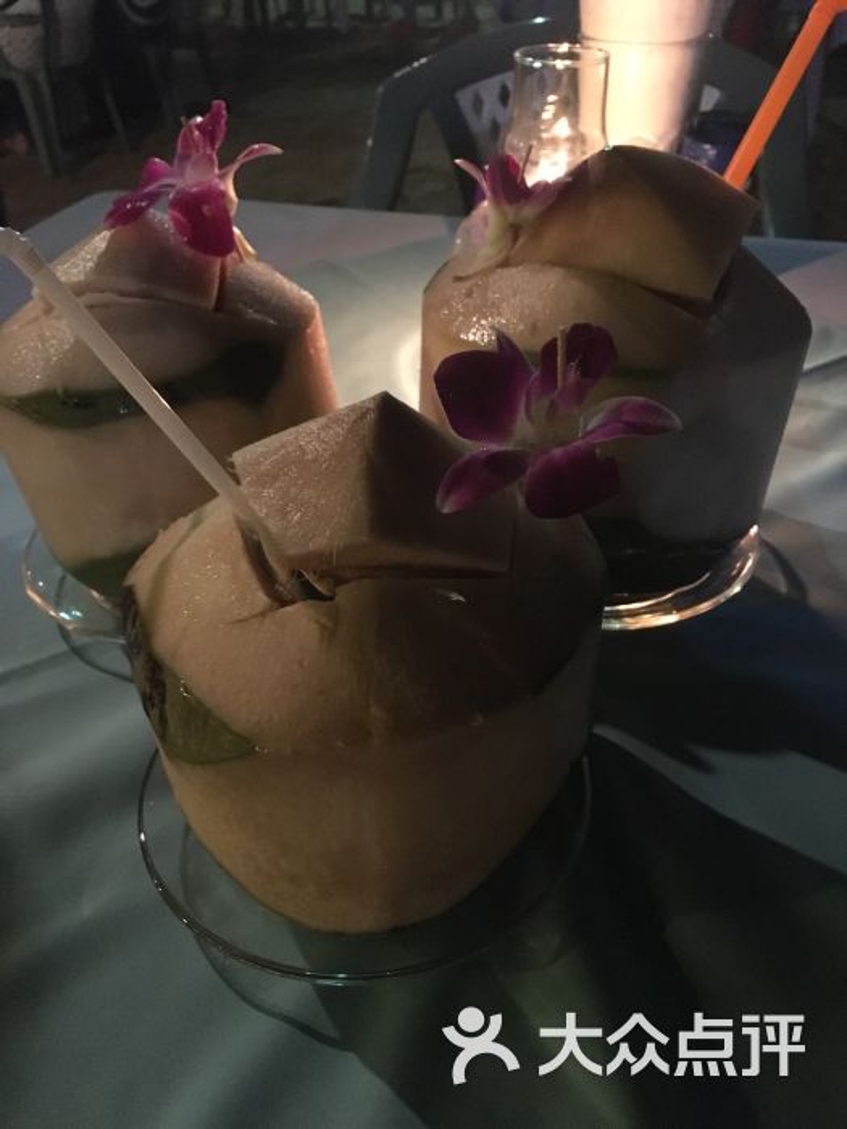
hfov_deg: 48.2
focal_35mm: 29
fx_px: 946
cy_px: 564
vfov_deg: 61.7
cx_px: 424
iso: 800
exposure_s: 1/17
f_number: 2.2
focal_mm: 4.15
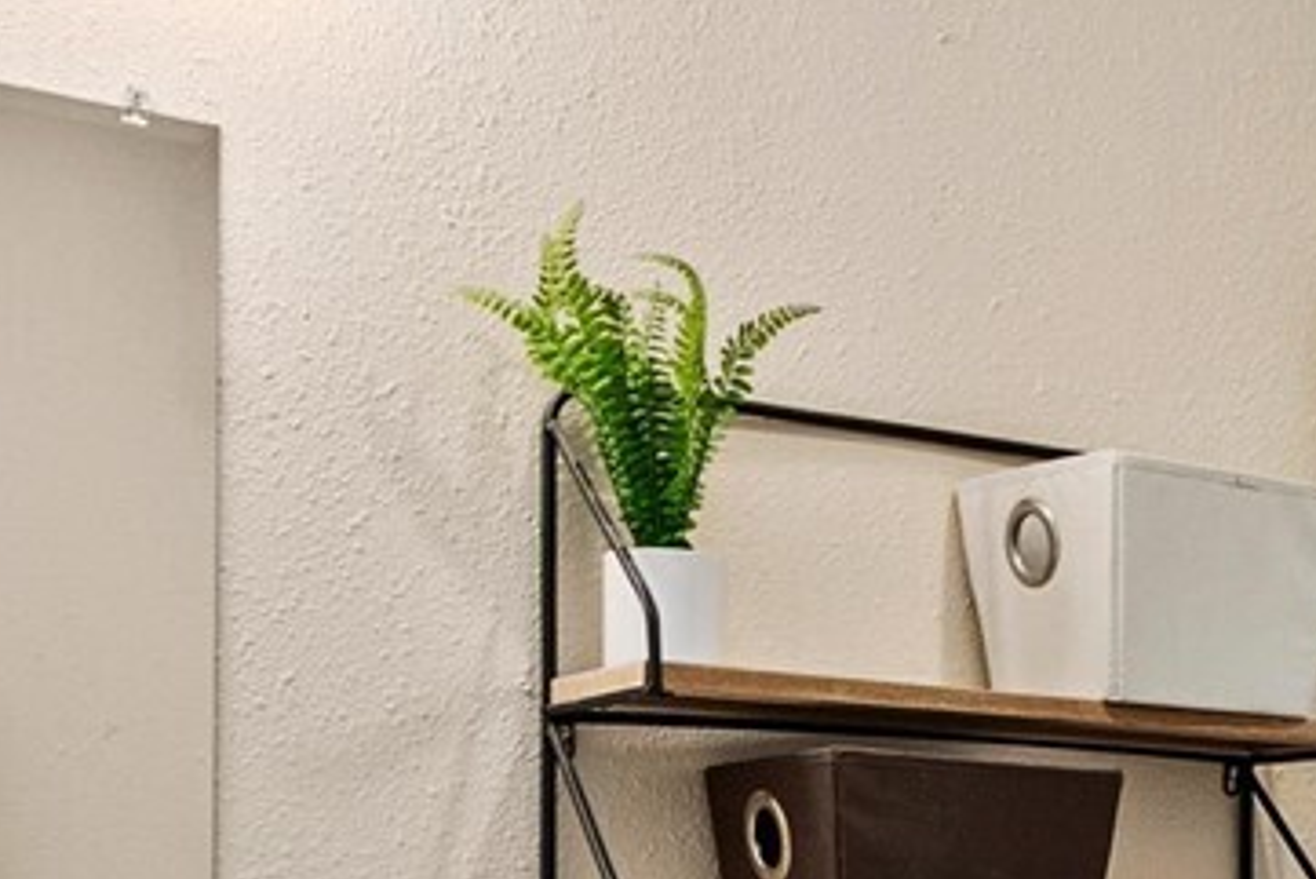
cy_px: 1083
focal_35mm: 61
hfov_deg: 31.5
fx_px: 2231
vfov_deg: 20.7
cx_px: 1165
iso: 1000
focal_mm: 13
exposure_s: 1/6
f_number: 7.1
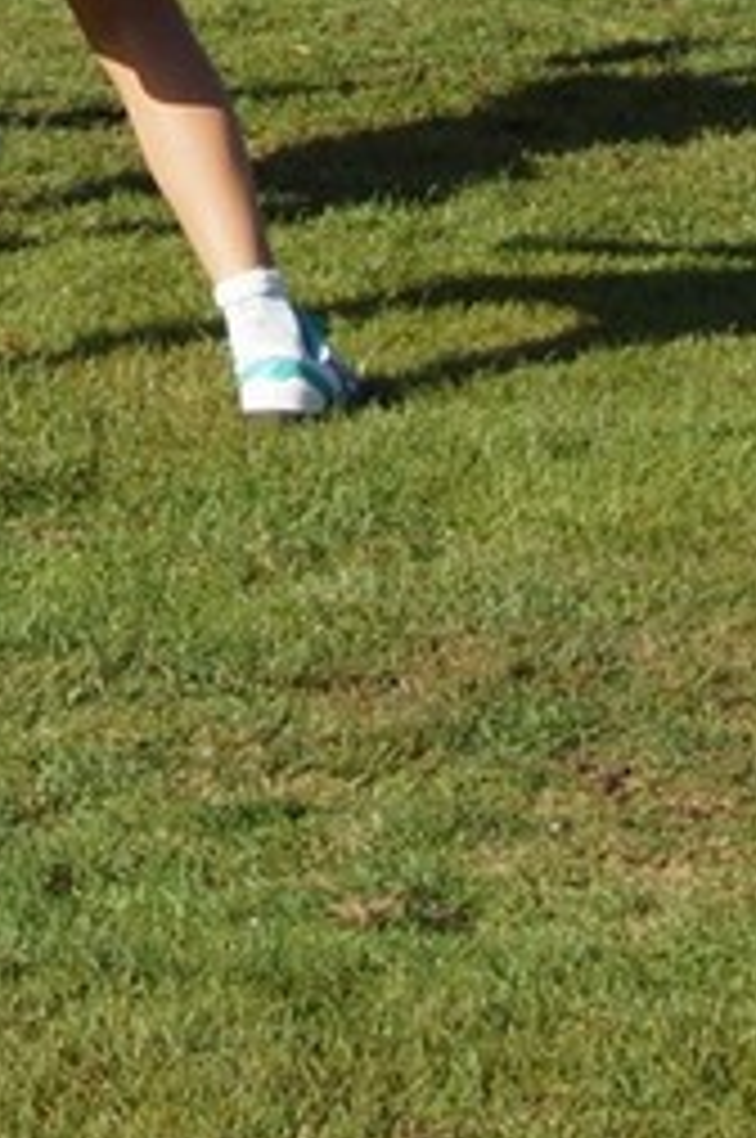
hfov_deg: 8.6
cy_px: -1053
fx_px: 4990
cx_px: 20
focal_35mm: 158
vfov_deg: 11.8
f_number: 7.1
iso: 100
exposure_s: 1/320
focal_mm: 26
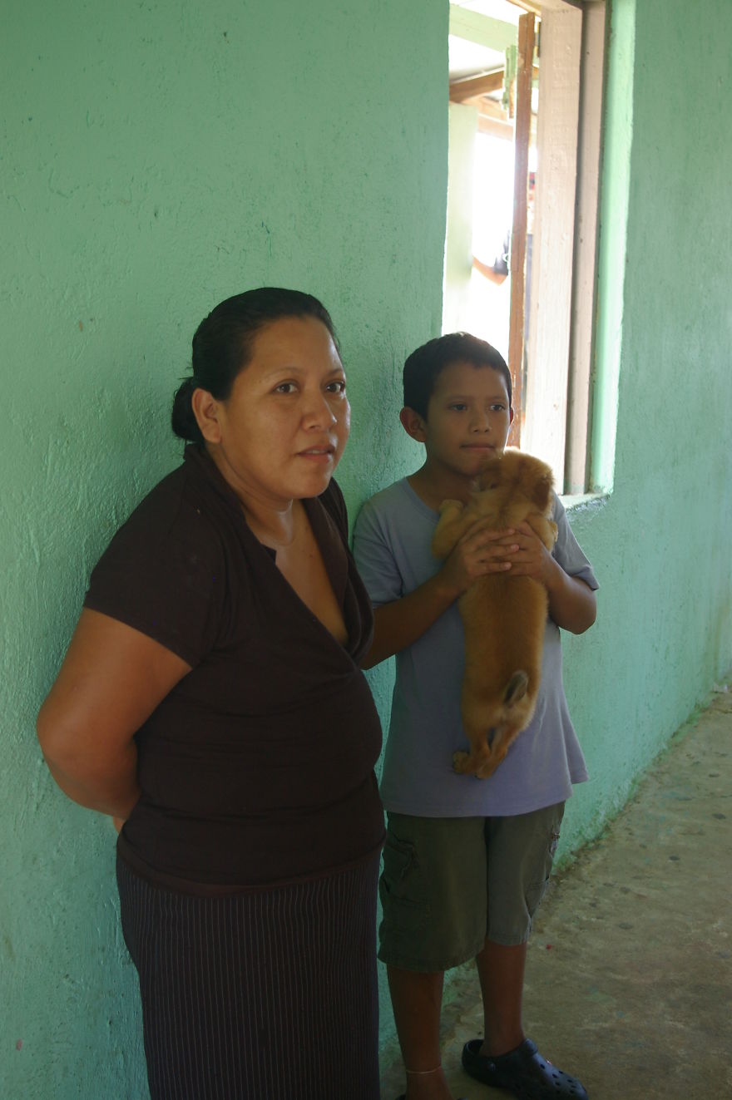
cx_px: 366
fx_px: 1512
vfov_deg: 40.0
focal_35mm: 50
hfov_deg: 27.2
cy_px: 550
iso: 400
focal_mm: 33
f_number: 4
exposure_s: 1/30
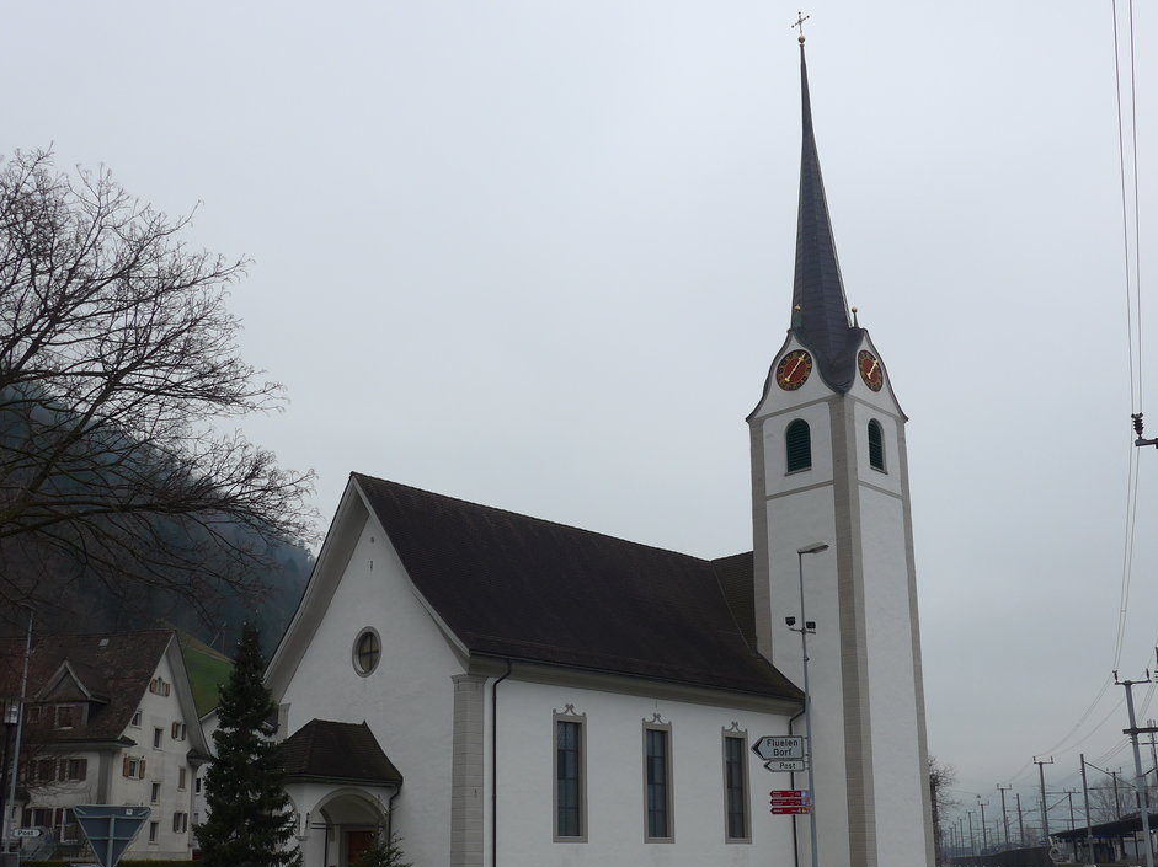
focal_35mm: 37
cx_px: 570
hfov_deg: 50.2
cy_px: 512
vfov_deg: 38.5
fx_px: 1237
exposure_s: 1/500
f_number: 2.8
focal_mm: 6
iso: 80
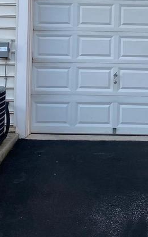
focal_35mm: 71
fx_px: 458
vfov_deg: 27.8
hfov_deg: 18.2
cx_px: 116
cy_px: 19
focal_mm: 4.25
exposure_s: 1/669
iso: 32
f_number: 1.8
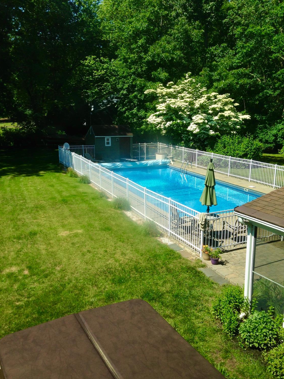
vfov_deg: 54.0
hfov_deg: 41.8
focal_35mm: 34
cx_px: 145
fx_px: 372
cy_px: 190
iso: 50
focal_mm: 4.12
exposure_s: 1/1085
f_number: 2.4
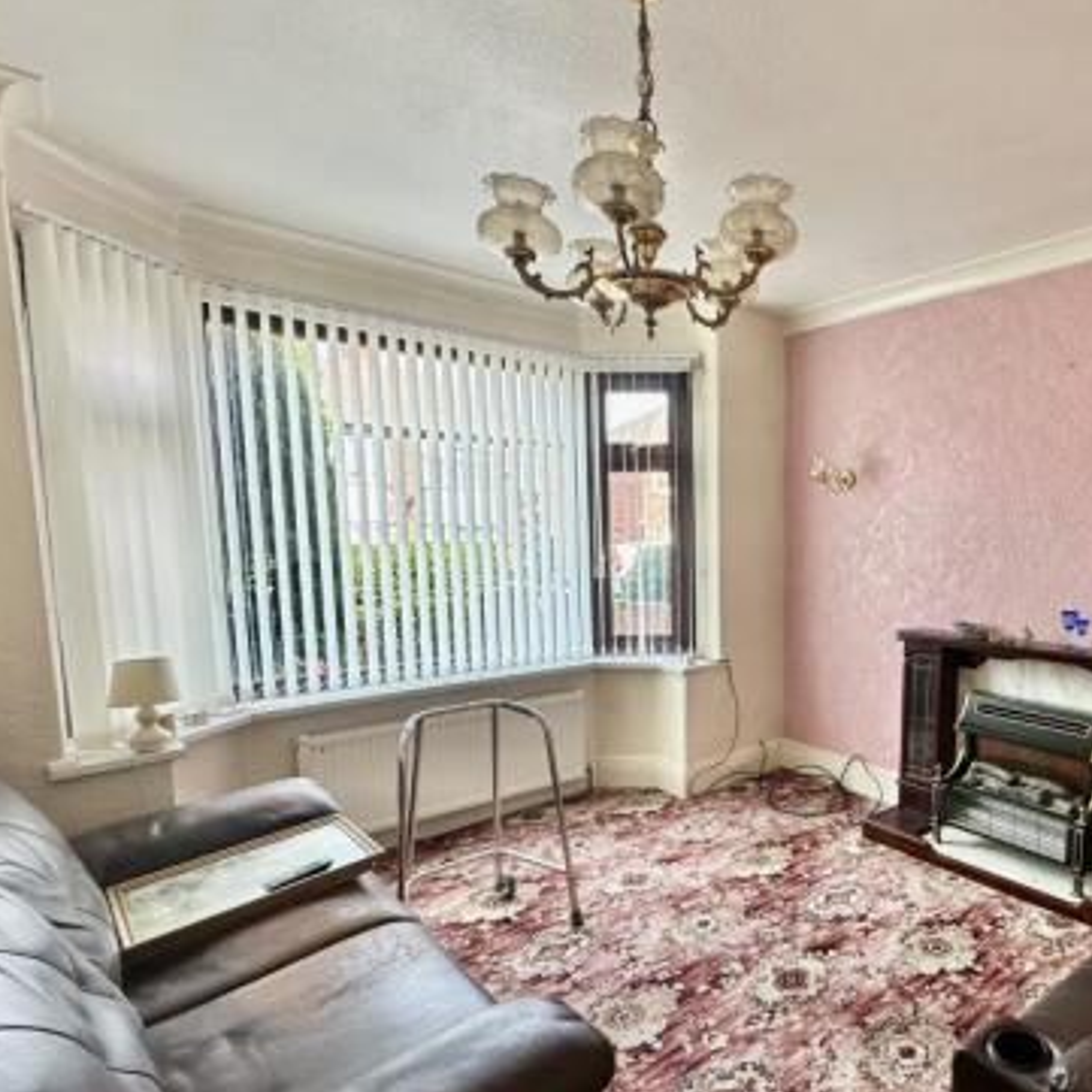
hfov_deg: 69.9
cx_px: 818
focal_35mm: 20
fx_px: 714
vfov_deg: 74.6
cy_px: 600
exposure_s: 1/99
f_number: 2.2
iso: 80
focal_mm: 2.22
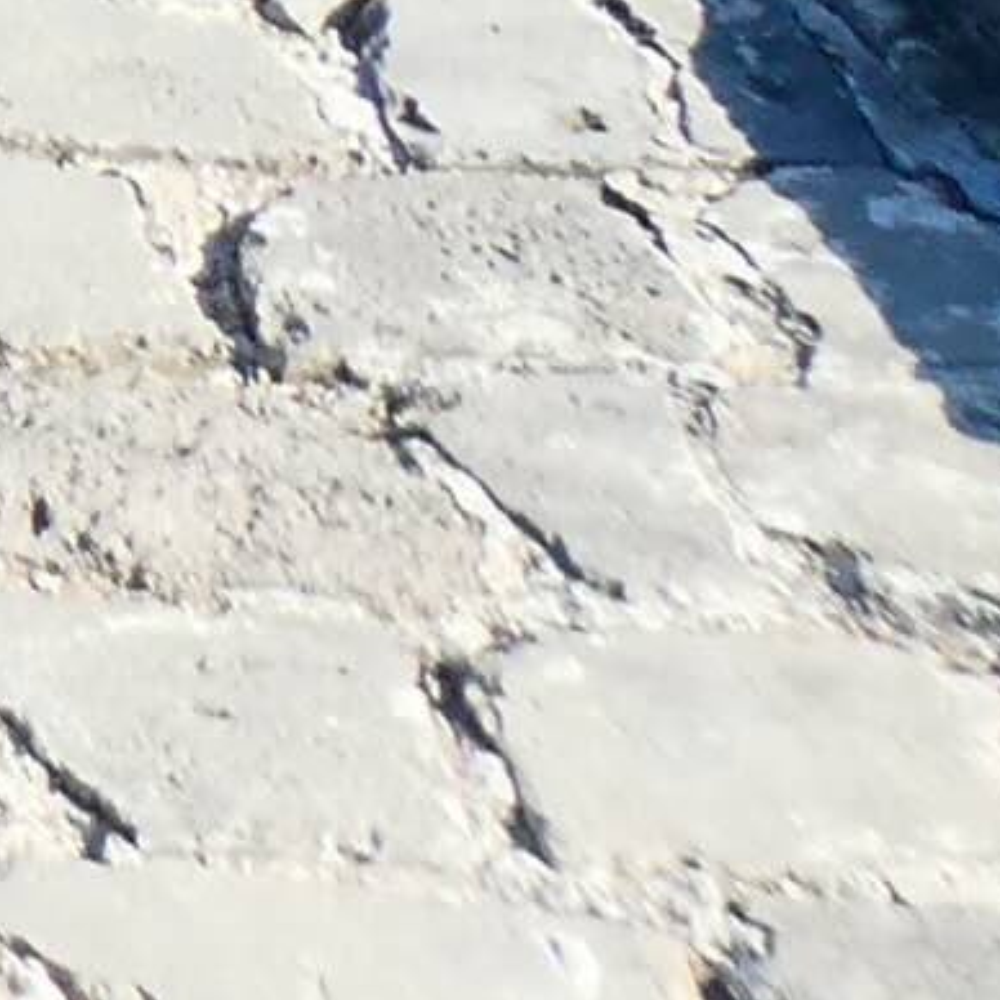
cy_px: -2108
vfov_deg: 6.6
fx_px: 7746
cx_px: -2528
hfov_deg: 6.4
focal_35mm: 237
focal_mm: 5
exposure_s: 1/500
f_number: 3.5
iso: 80
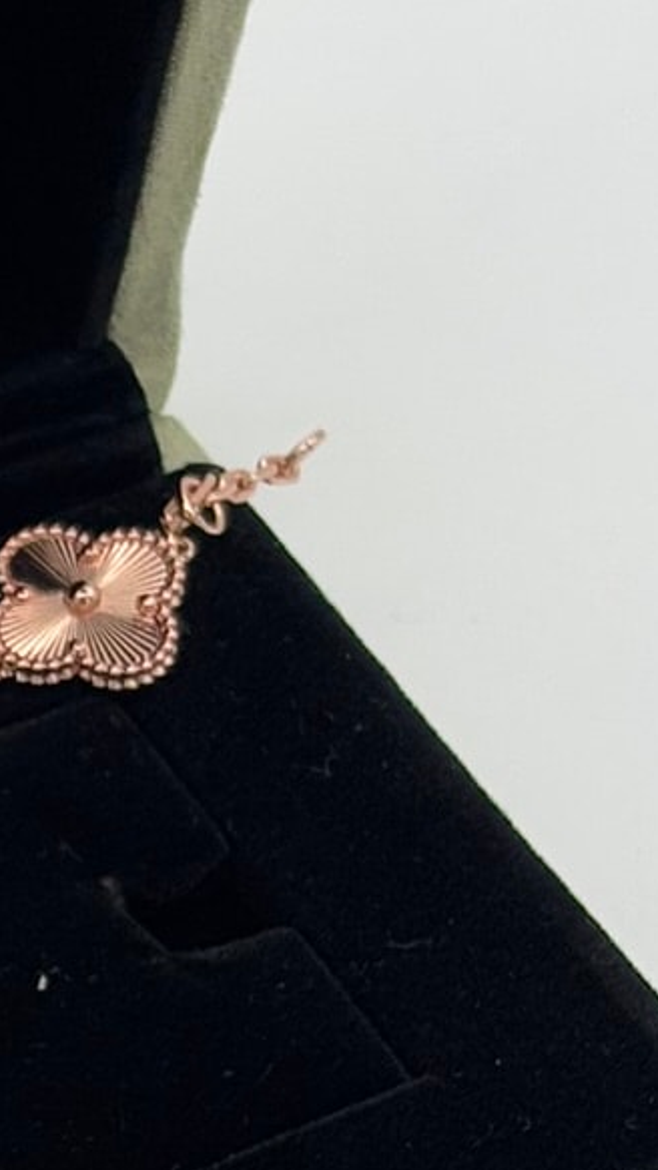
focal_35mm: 199
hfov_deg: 5.9
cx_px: -710
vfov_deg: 10.7
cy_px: 1152
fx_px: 6172
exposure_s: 1/284
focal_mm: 5.96
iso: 32
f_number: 1.6
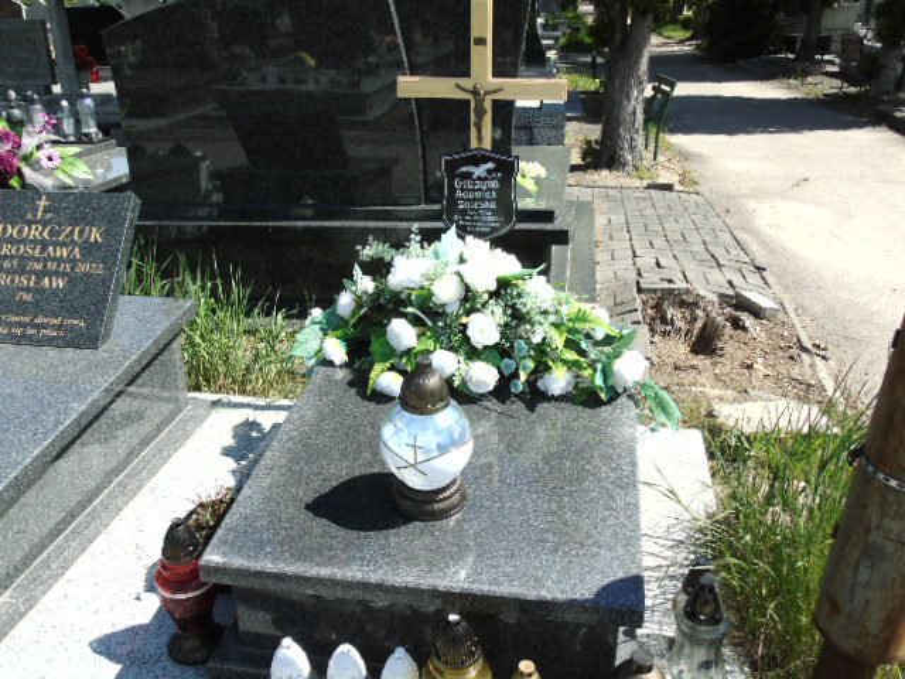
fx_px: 758
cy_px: 340
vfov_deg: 48.2
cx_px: 452
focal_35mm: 29
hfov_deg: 61.7
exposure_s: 1/640
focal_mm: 5.2
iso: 80
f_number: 3.6
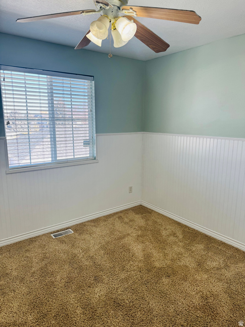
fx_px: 226
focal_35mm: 24
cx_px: 122
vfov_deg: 71.6
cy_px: 164
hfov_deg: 56.8
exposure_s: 1/161
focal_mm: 6.76
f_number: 1.78
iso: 64
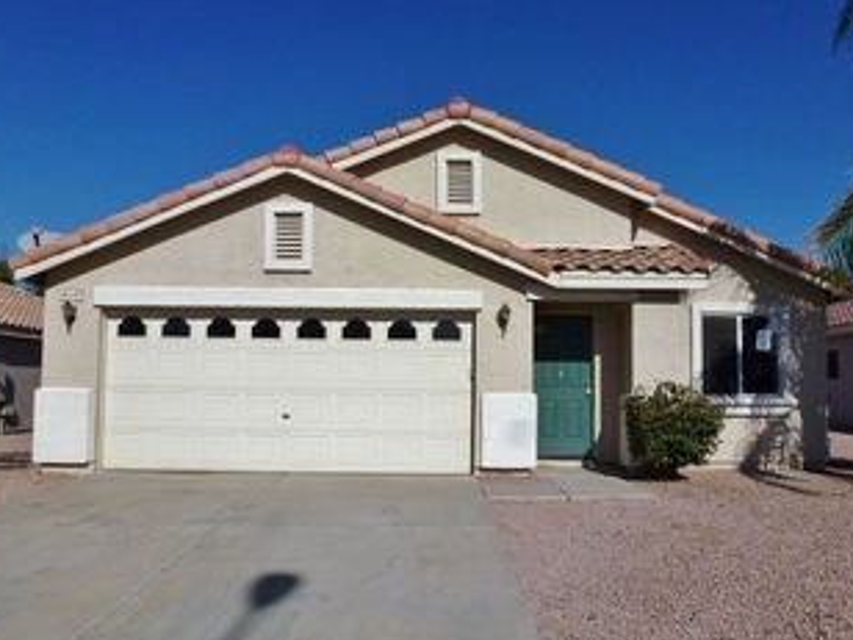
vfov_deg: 51.3
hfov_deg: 65.3
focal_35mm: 27
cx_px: 440
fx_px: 665
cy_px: 355
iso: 100
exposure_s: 1/1600
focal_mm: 4.3
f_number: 5
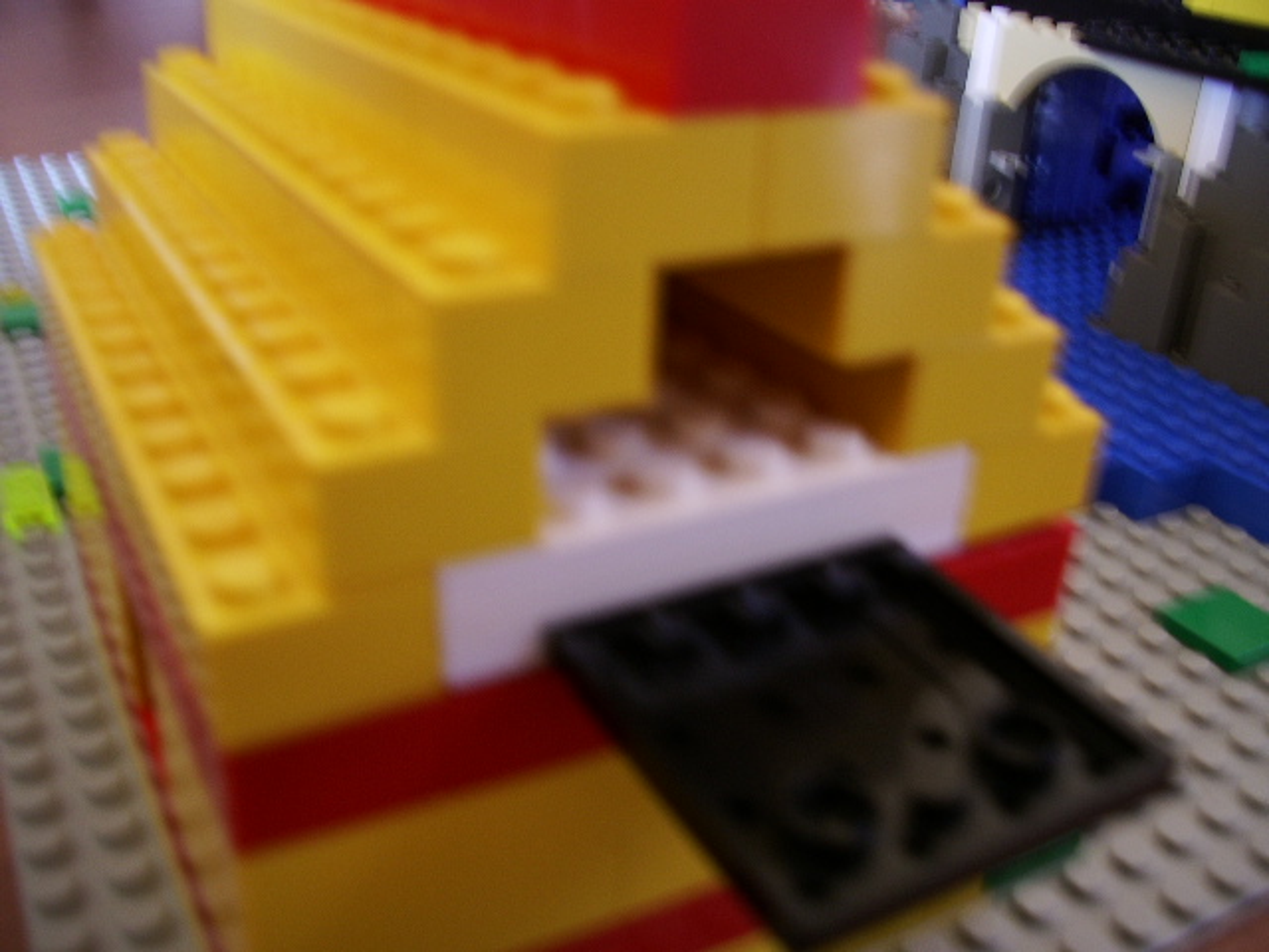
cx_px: 634
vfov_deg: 40.7
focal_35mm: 35
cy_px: 476
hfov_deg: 52.6
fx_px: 1283
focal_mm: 5.8
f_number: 2.6
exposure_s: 1/8
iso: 100
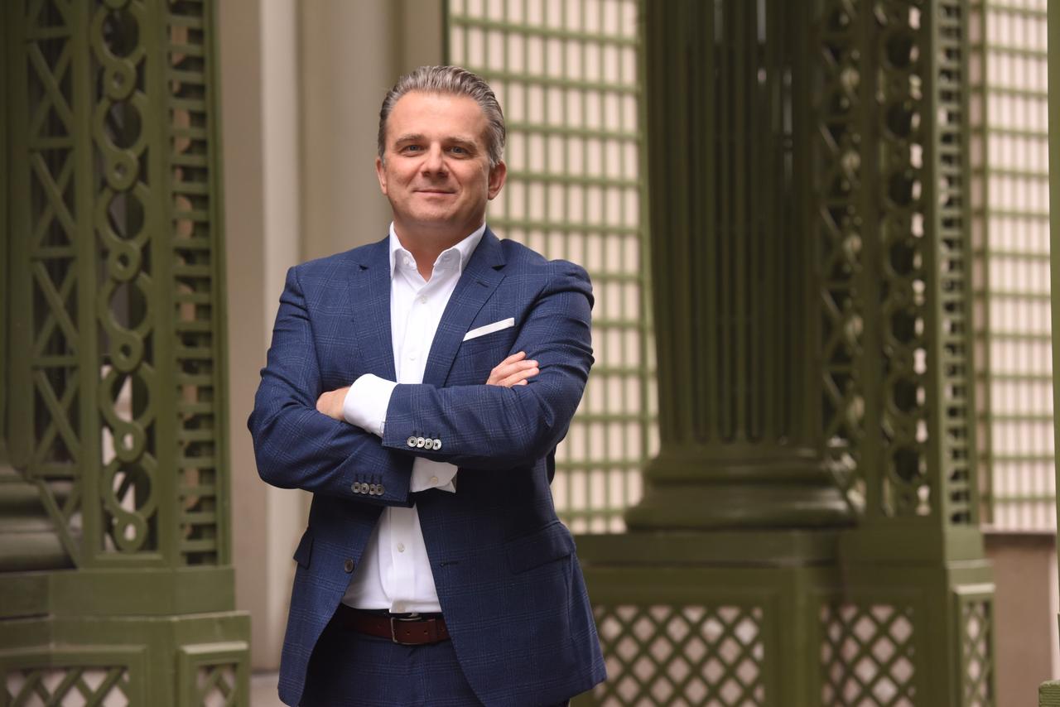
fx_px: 4123
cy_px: 354
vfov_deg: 9.8
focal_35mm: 140
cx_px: 530
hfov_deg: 14.7
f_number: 5
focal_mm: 140
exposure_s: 1/800
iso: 1250
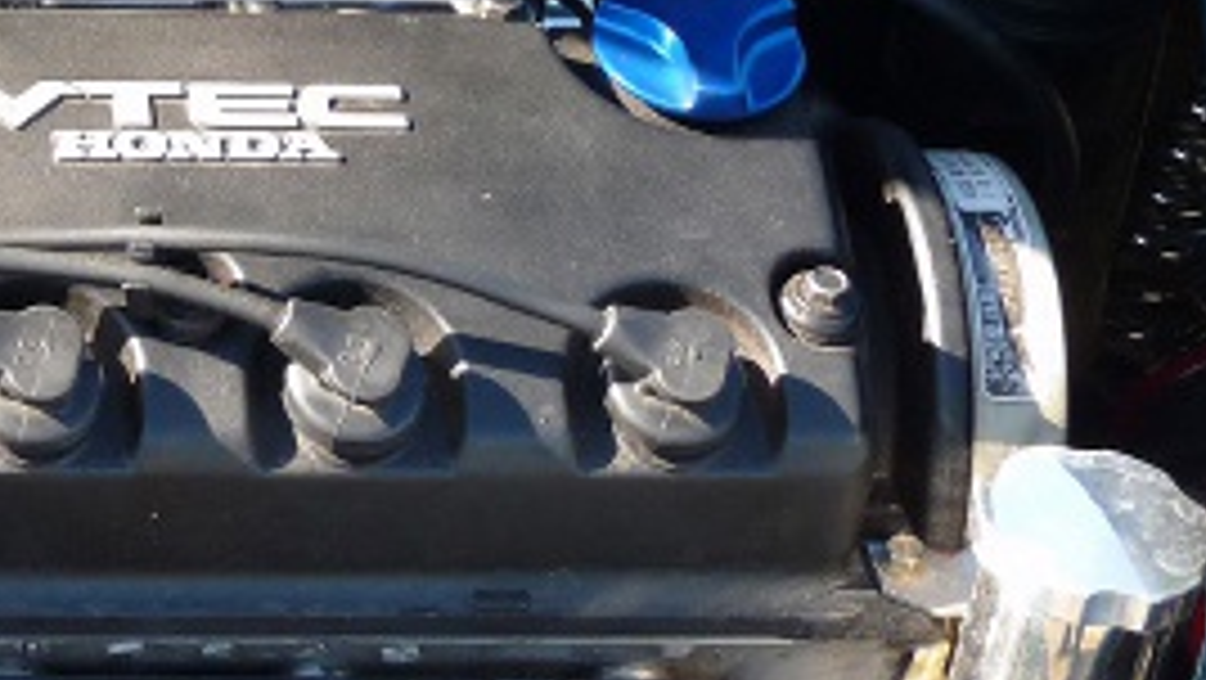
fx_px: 4575
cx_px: -297
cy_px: 27
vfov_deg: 8.5
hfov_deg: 14.5
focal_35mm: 143
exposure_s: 1/125
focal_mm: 7.8
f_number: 3.6
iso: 100
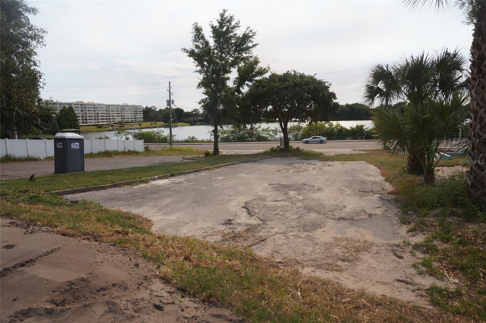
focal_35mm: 24
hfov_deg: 73.8
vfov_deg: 53.0
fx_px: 323
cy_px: 162
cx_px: 243
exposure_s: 1/1000
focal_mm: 16
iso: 200
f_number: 5.6
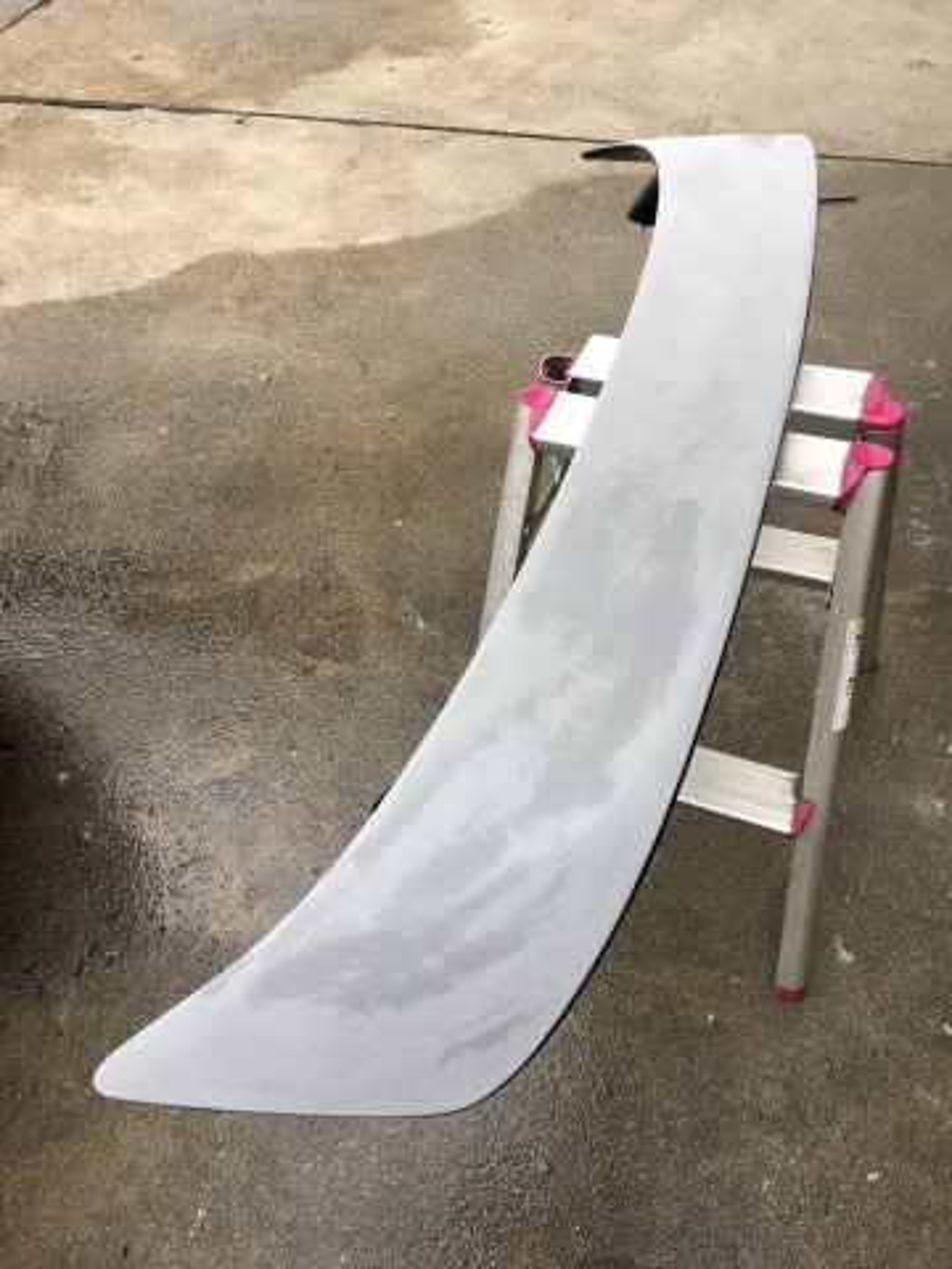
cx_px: 476
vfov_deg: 61.7
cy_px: 634
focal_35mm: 29
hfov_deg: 48.2
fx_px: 1063
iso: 40
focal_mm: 4.15
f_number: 2.2
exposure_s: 1/120
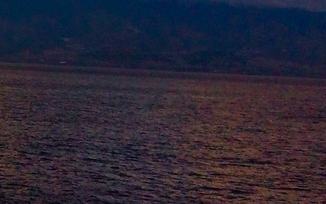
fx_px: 1262
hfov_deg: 12.8
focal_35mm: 142
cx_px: -330
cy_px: -262
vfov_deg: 8.5
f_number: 2.2
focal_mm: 4.15
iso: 32
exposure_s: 1/838
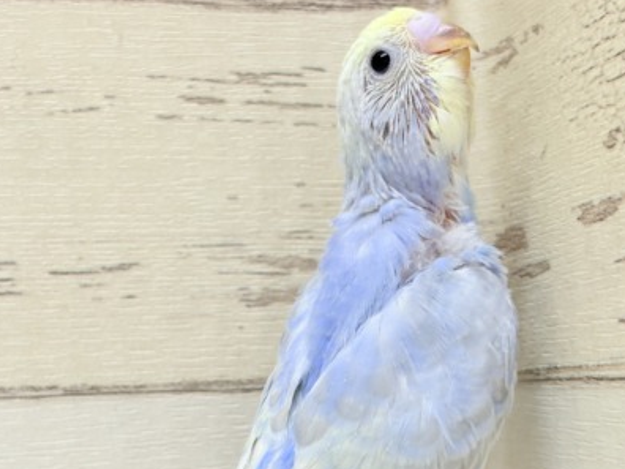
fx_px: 1517
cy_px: 289
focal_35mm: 84
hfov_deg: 23.3
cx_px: 268
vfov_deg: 17.5
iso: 125
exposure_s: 1/100
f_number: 1.6
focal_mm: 5.96
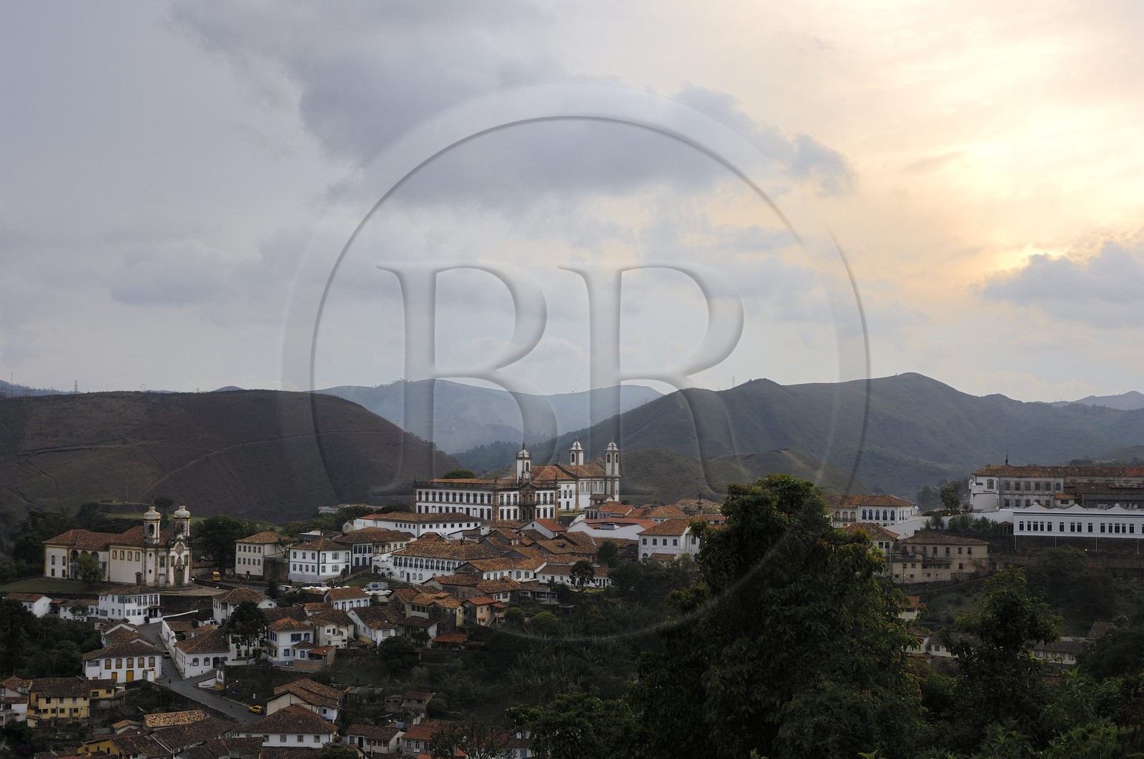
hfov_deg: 46.5
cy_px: 380
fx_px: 1333
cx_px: 572
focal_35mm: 42
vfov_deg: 31.8
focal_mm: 28
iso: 100
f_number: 7.6
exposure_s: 1/60
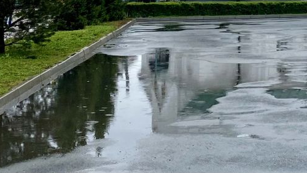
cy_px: -103
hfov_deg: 29.6
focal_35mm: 68
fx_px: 553
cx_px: 282
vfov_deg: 15.9
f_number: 1.8
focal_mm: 4.25
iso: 32
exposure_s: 1/2410
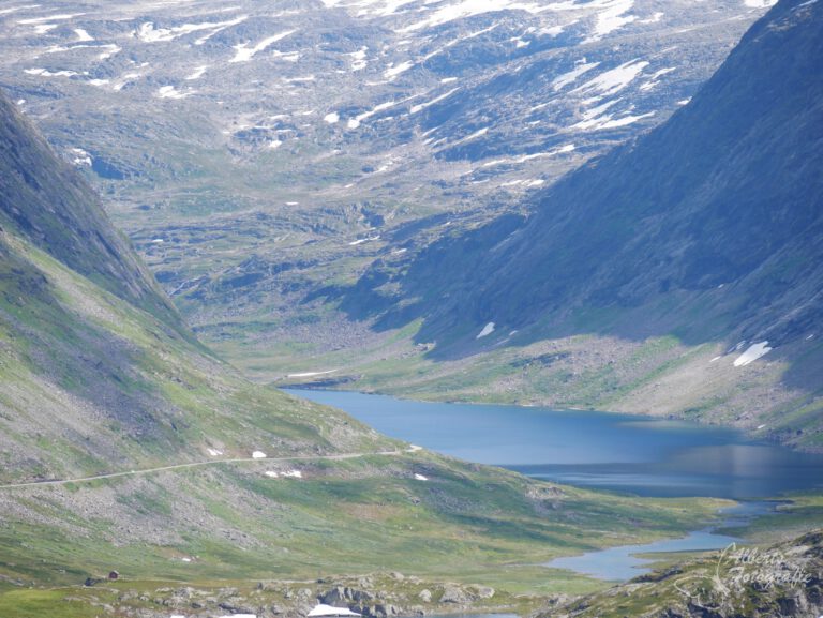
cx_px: 412
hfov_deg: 9.1
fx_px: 5186
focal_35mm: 218
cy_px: 309
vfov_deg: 6.8
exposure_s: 1/500
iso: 200
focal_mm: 109
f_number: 5.6
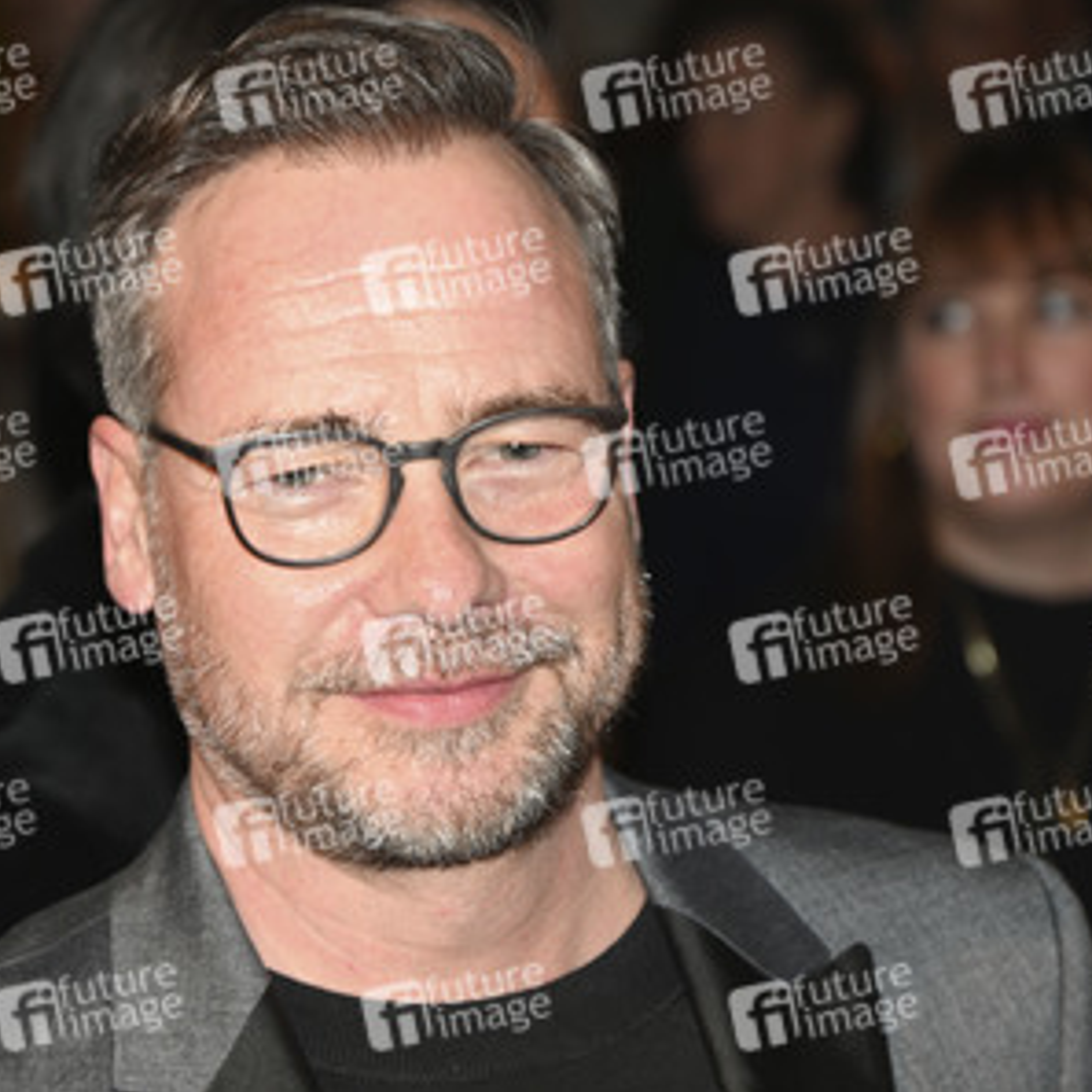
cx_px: 358
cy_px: 548
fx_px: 5746
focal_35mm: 161
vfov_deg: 10.9
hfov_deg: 10.8
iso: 1000
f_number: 6.3
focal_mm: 125
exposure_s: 1/125
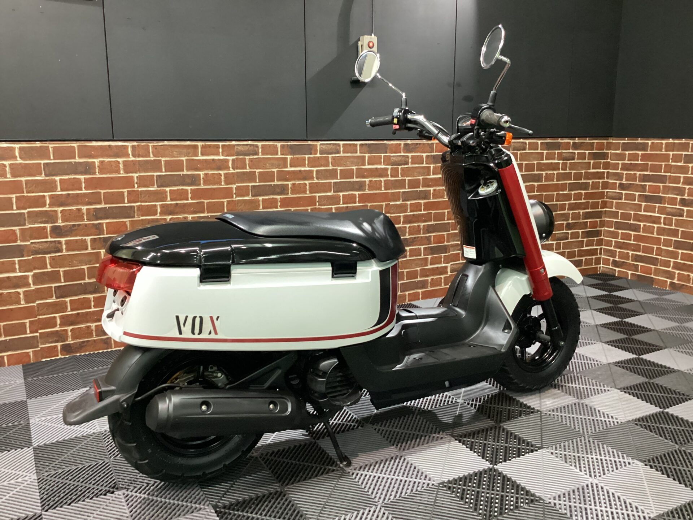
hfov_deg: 58.4
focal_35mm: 31
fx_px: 621
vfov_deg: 45.4
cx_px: 346
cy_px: 260
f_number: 2.4
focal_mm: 3.3
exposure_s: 1/30
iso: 500
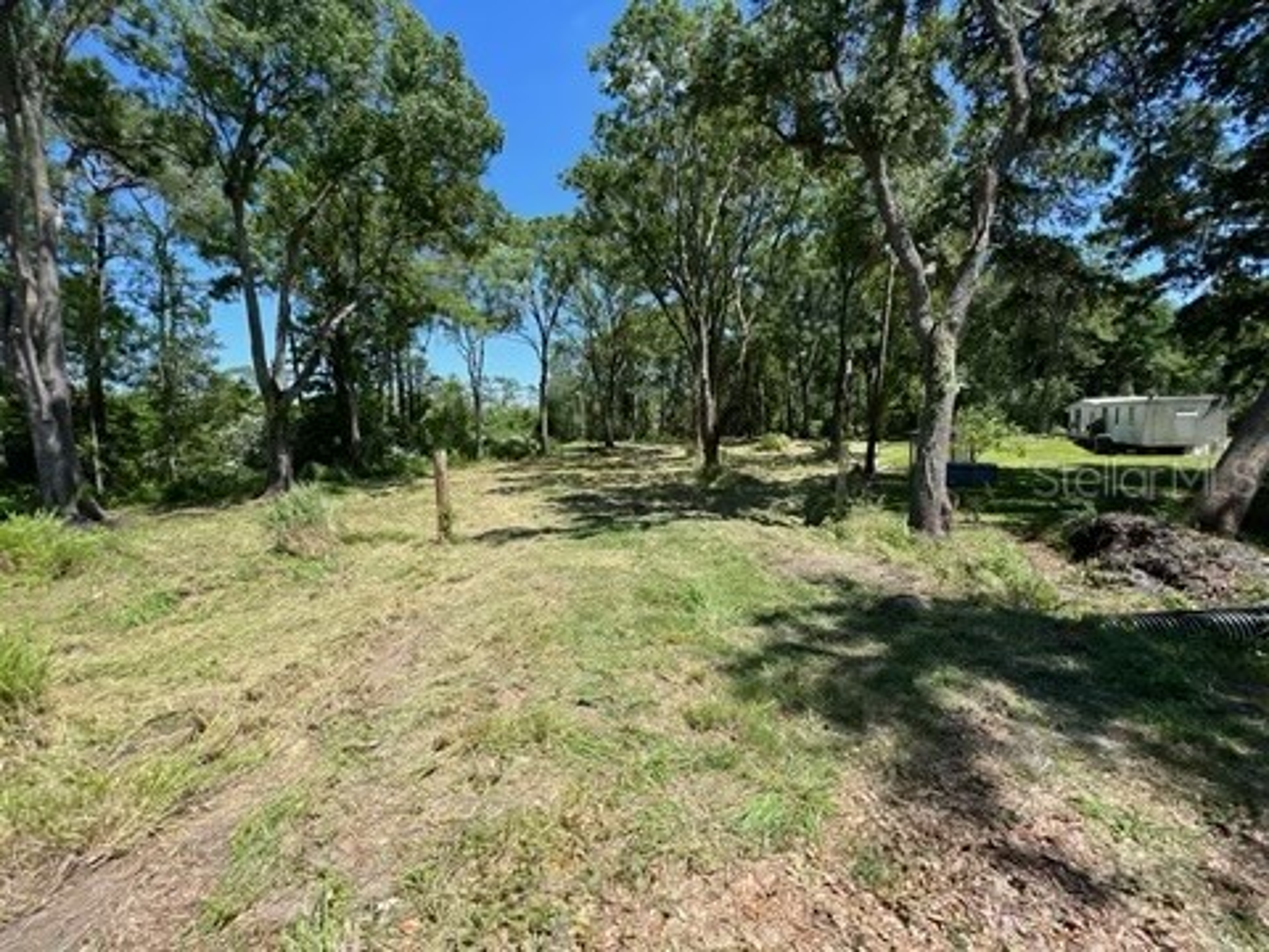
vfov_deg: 89.9
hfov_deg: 106.2
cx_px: 634
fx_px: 477
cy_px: 476
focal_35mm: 13
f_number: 1.8
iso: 32
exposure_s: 1/827
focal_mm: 1.57
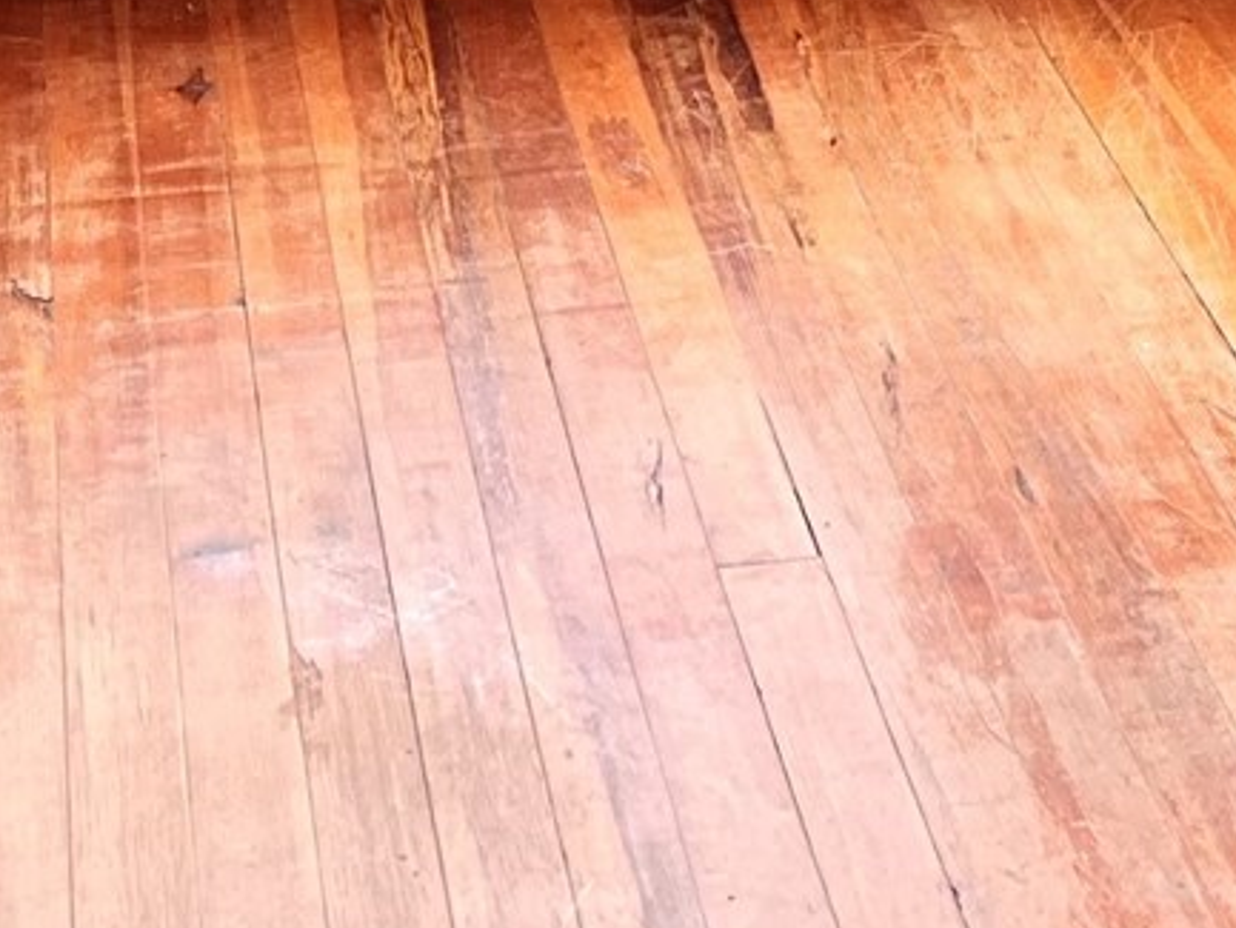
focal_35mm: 123
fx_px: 4393
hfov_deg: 16.0
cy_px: -1234
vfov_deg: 10.5
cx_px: 819
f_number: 1.5
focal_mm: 5.7
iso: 40
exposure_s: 1/144
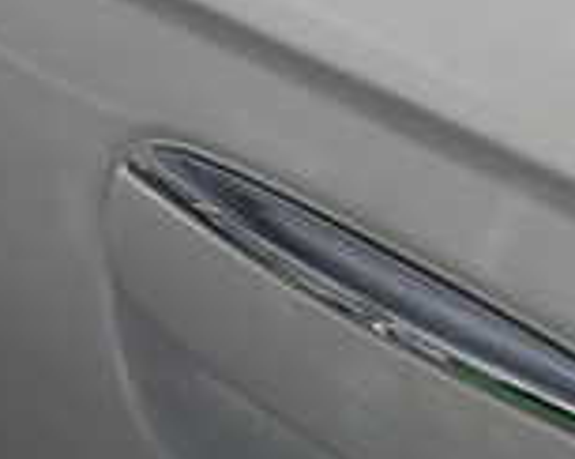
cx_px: 564
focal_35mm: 115
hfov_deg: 16.4
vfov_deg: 13.2
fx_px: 1955
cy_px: 474
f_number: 2.3
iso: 200
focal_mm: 5.4
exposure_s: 1/60
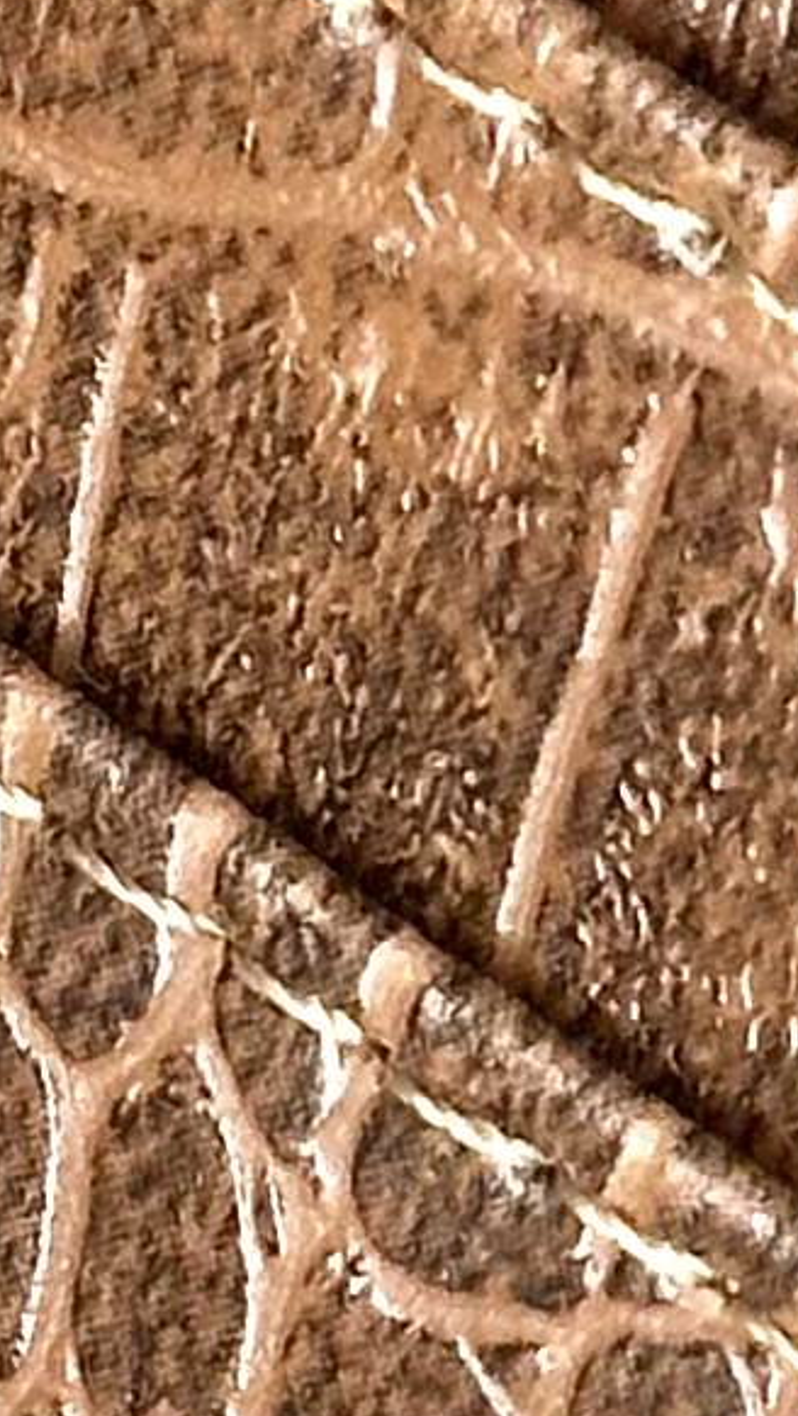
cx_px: 190
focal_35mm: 362
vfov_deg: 6.0
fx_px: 13598
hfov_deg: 3.4
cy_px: 1097
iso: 80
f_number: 1.78
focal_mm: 6.86
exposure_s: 1/50
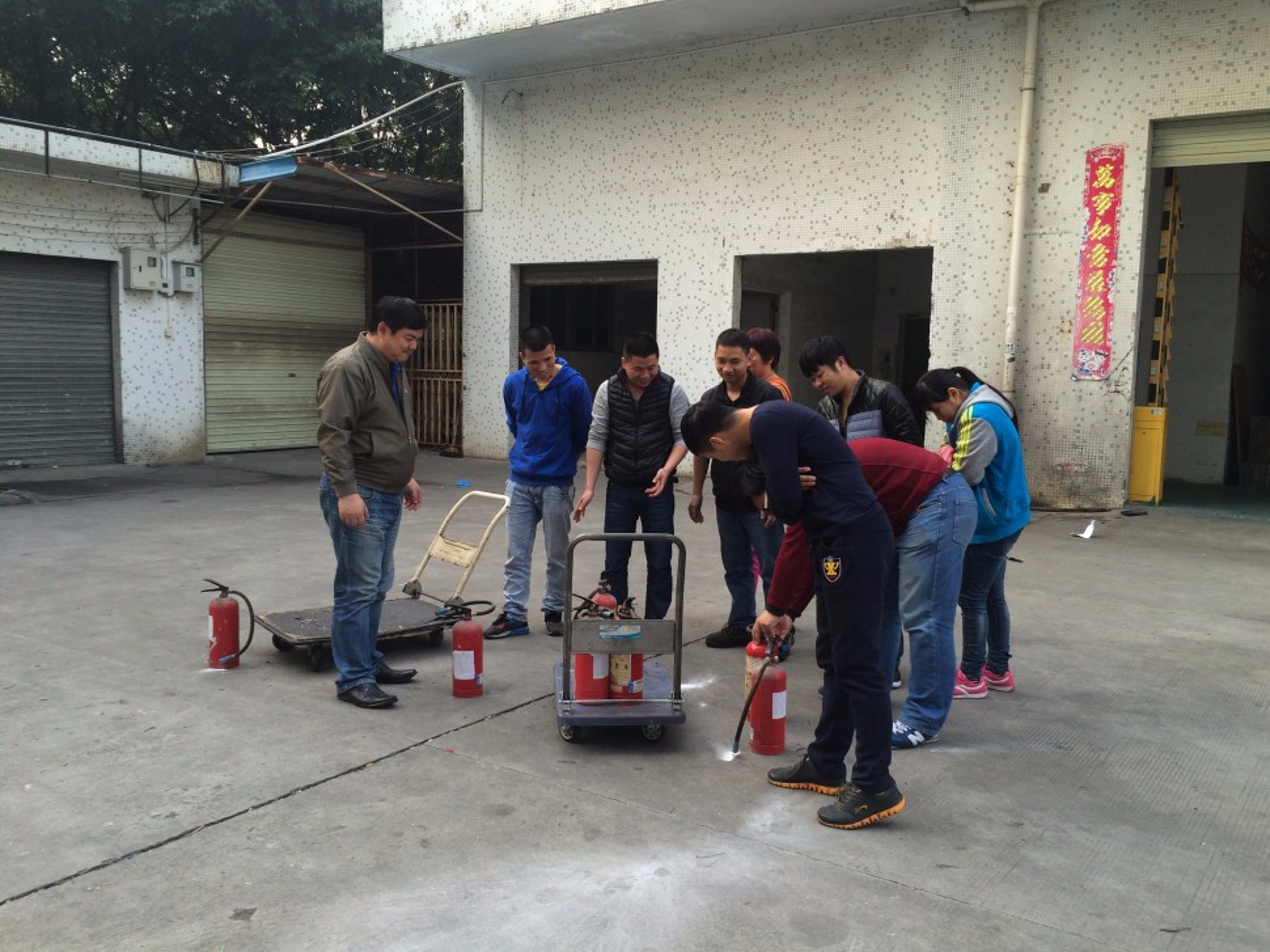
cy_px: 476
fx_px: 1064
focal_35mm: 29
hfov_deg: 61.7
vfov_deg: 48.2
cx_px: 635
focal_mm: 4.15
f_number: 2.2
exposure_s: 1/100
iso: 50
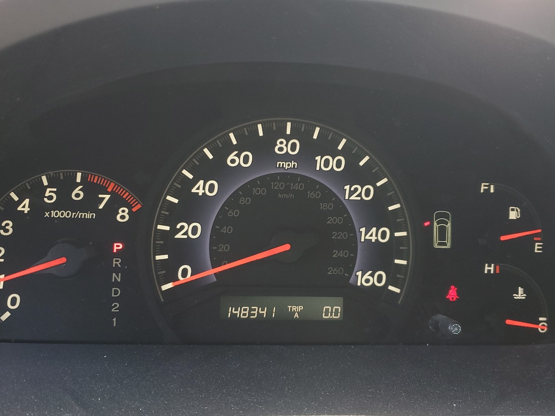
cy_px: 208
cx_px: 303
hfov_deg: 53.9
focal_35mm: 34
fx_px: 545
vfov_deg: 41.8
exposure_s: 1/120
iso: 65
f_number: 1.5
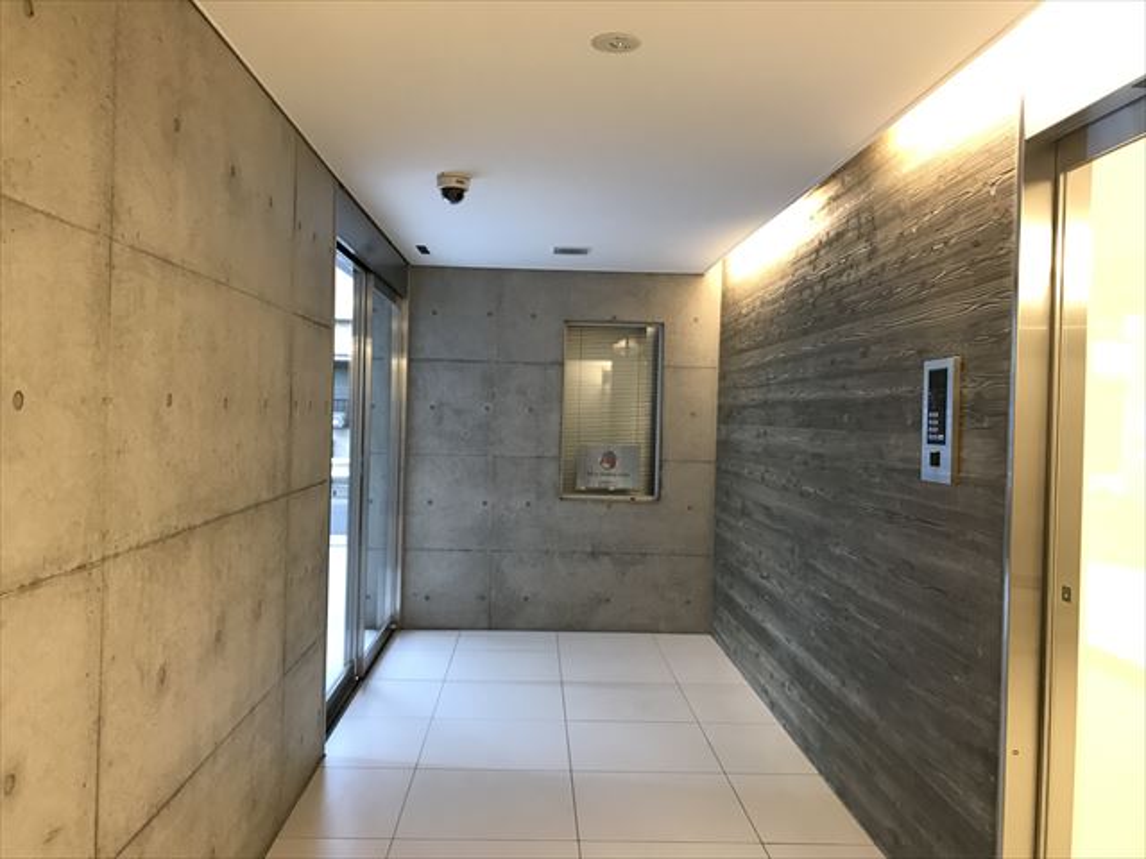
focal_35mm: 28
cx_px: 573
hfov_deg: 63.4
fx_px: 927
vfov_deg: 49.7
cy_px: 430
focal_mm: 3.99
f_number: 1.8
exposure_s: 1/15
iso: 50
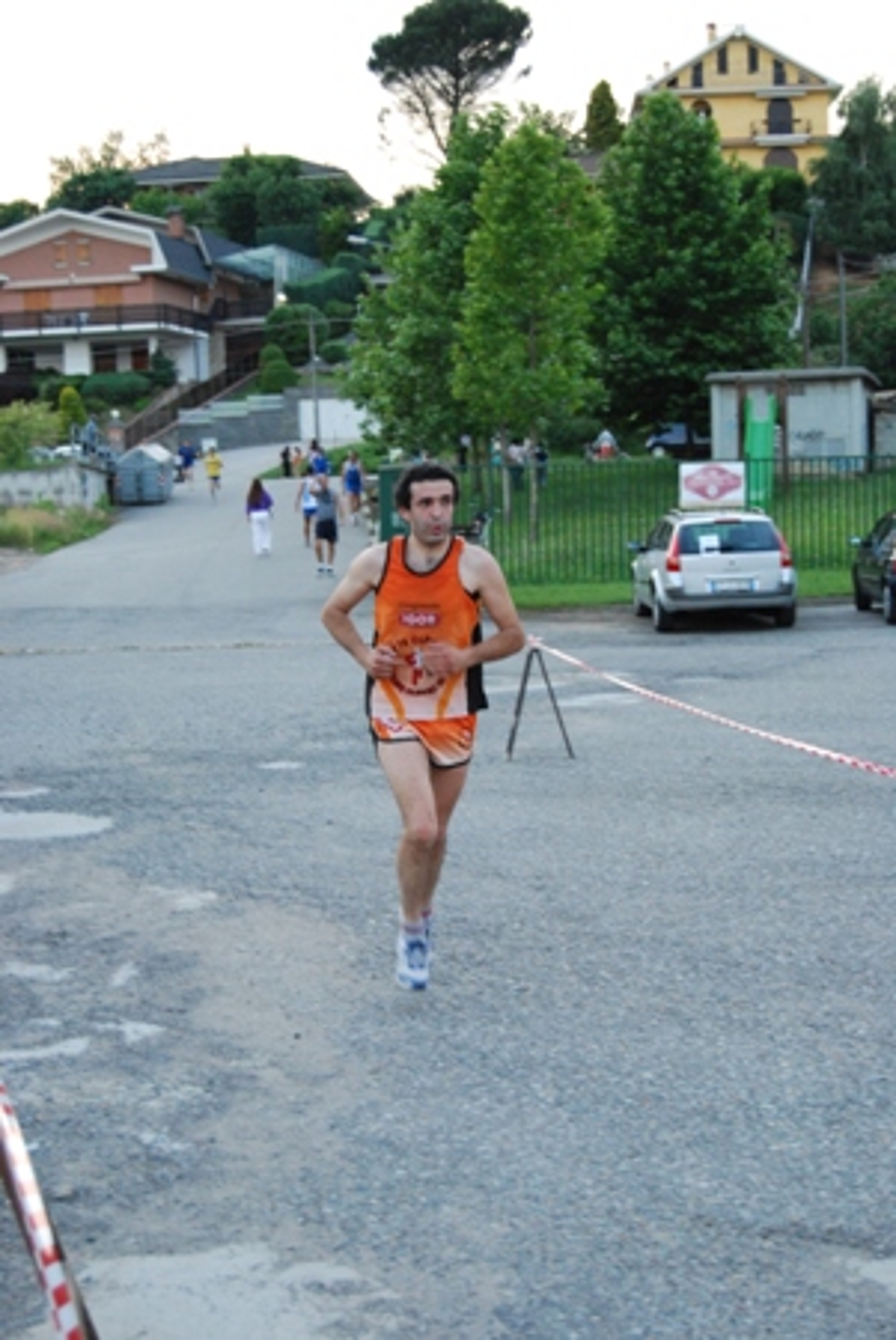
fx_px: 2123
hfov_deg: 23.8
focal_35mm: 57
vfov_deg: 35.0
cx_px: 448
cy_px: 670
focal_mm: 38
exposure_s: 1/100
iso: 800
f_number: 4.8
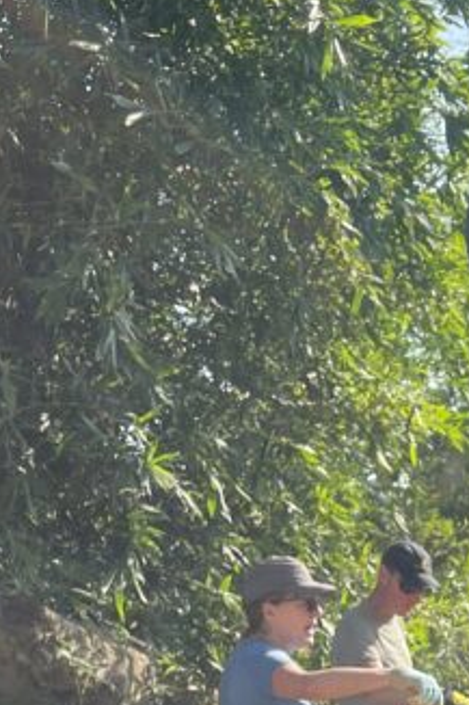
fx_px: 1663
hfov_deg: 15.8
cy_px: 789
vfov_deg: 22.5
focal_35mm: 85
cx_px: 463
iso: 50
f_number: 1.6
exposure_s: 1/1225
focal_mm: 5.1
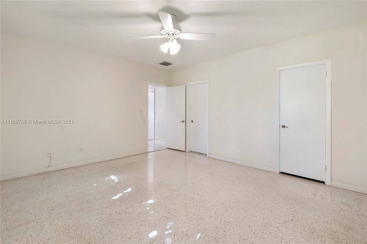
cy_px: 122
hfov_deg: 100.4
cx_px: 184
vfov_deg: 77.3
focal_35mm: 15
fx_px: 153
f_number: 7.1
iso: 100
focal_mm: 10
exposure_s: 1
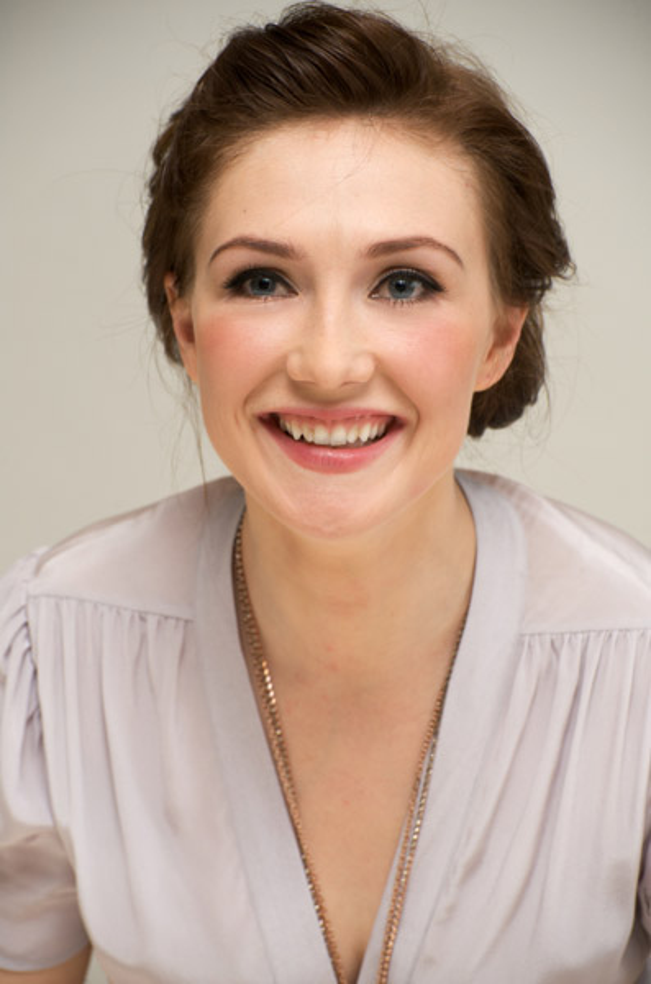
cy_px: 492
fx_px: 3681
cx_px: 326
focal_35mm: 135
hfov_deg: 10.1
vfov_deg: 15.2
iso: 400
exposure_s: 1/60
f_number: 8
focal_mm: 135
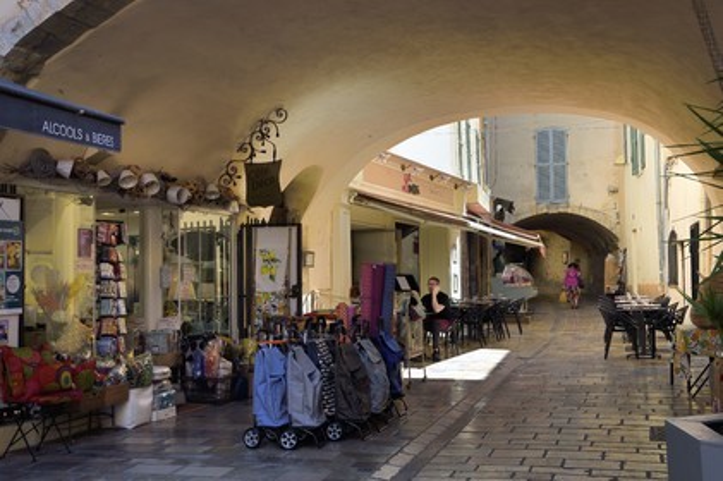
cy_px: 240
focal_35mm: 48
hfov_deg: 41.1
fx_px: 963
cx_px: 362
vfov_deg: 28.0
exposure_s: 1/100
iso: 200
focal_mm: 48
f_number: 10
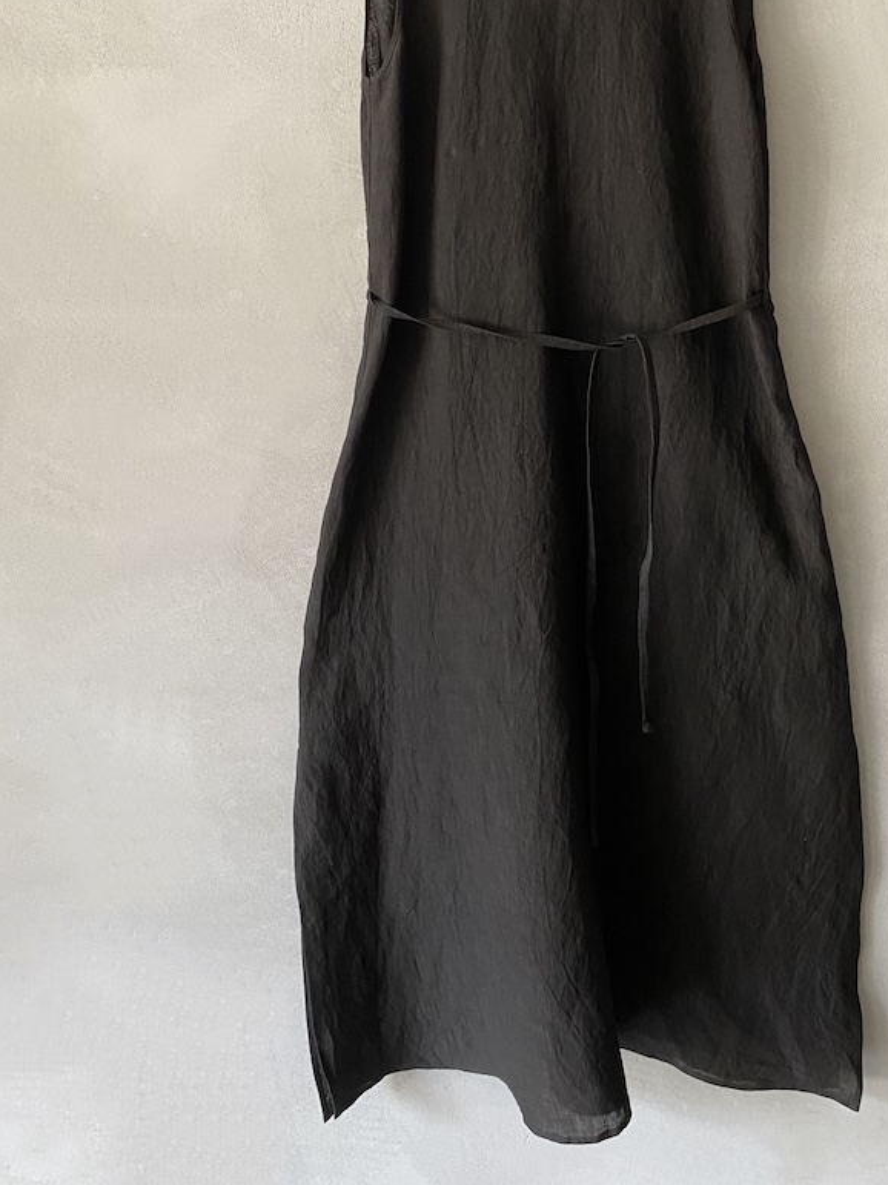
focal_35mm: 36
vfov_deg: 50.2
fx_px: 1232
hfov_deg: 39.3
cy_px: 370
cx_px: 564
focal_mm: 4.25
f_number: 1.8
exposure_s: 1/60
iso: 160
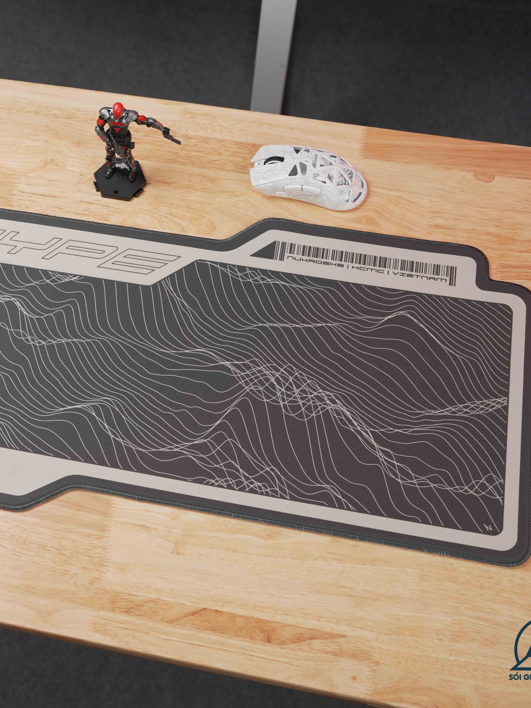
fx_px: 1078
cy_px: 354
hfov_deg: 26.9
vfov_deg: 36.3
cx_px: 71
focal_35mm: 53
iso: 320
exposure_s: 1/80
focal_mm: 36.5
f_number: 5
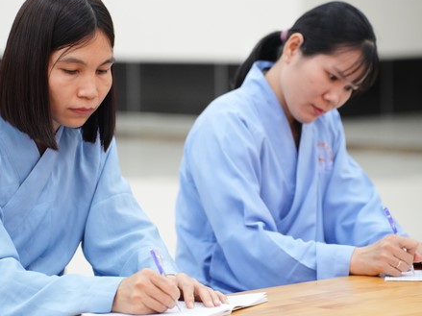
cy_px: 155
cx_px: 173
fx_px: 2011
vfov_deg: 9.0
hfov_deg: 12.0
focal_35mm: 165
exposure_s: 1/250
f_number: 3.2
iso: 5000
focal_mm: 116
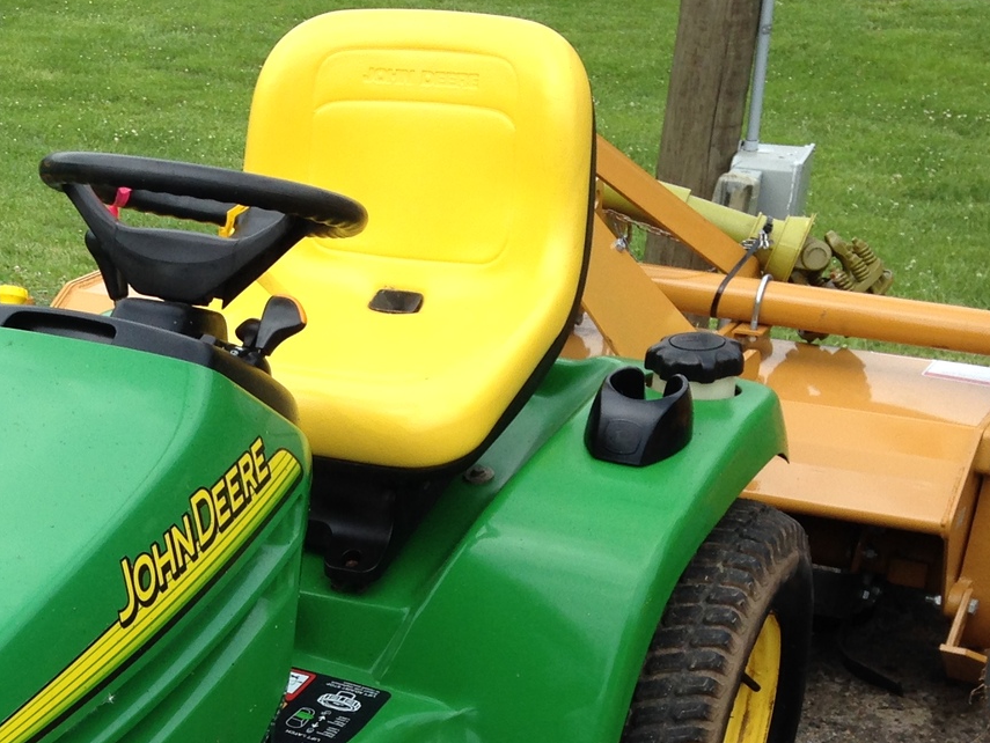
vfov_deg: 18.1
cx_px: 127
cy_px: 788
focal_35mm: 79
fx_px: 2260
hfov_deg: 24.1
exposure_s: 1/713
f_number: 2.4
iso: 50
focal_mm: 4.12
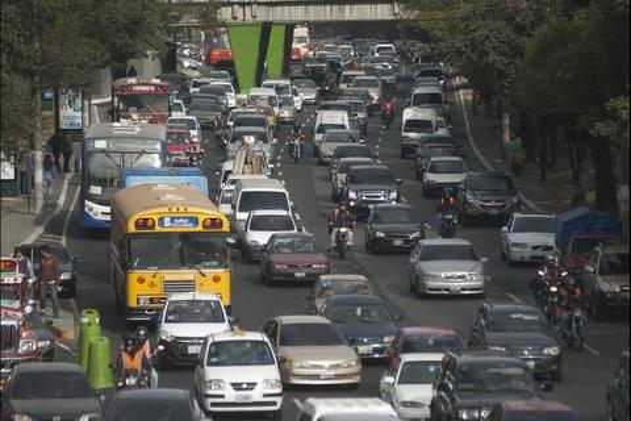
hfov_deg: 6.9
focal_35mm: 300
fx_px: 5258
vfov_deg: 4.6
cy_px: 210
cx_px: 316
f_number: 2.8
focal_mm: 200
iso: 160
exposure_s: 1/1000
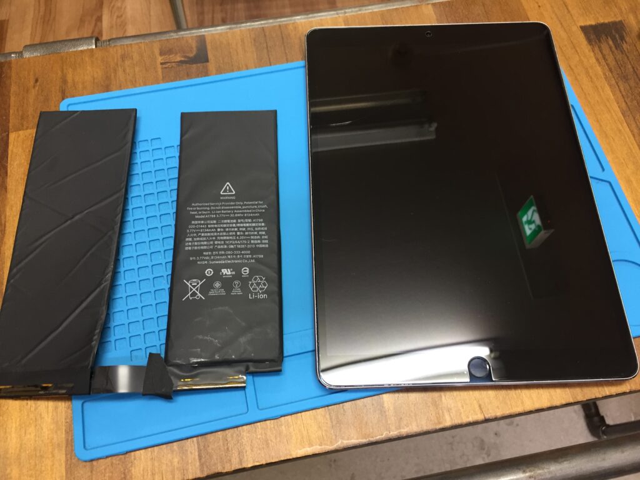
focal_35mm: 29
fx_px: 536
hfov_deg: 61.7
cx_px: 320
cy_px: 240
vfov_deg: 48.2
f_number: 2.2
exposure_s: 1/33
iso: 125
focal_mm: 4.15
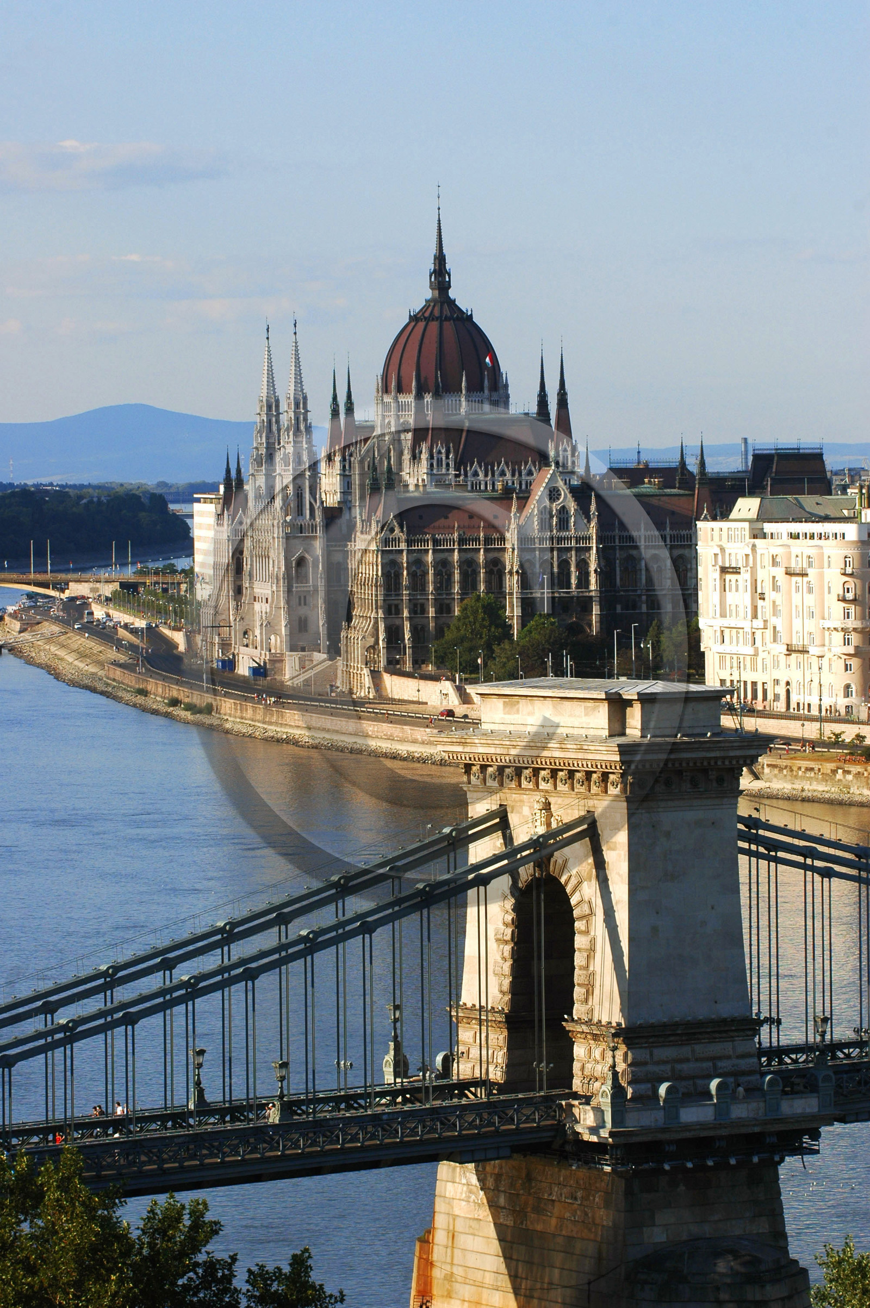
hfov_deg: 8.3
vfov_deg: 12.5
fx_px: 5991
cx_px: 435
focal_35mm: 165
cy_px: 654
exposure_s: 1/400
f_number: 8
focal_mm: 110
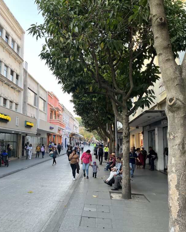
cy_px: 116
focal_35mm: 34
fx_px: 234
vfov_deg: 52.8
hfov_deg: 41.9
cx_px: 45
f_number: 1.6
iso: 32
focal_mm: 5.1
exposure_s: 1/129
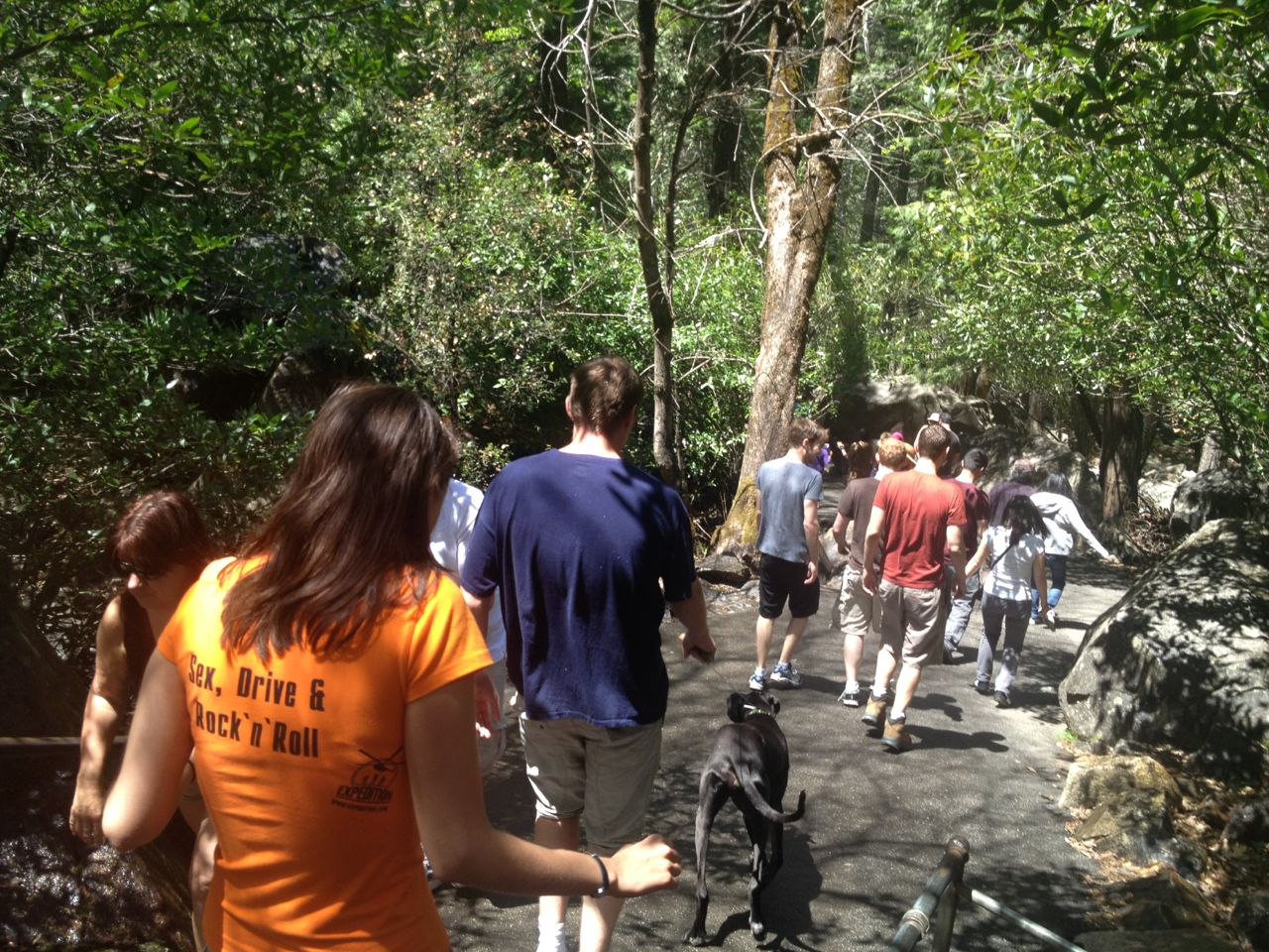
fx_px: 1283
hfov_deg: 52.6
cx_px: 634
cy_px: 476
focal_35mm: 35
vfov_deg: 40.7
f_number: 2.4
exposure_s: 1/238
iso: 64
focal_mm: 4.28
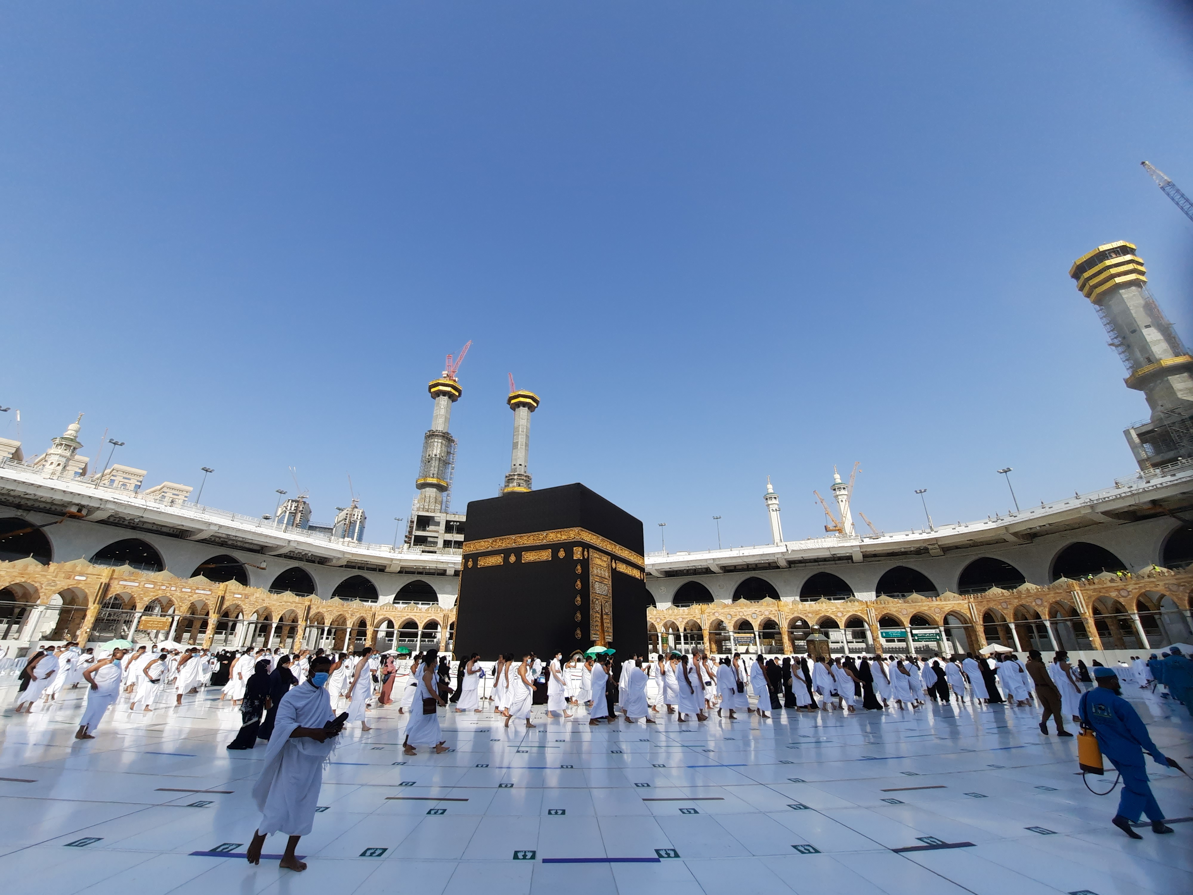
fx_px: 448
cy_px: 448
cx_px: 596
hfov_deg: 106.2
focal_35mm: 13
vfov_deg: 89.9
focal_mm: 1.74
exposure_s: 1/1504
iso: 40
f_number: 2.2
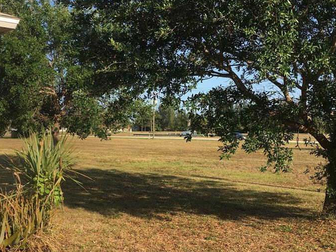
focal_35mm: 44
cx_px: 163
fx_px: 427
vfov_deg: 32.9
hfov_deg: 42.9
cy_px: 132
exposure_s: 1/1012
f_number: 2.2
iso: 25
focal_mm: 4.15
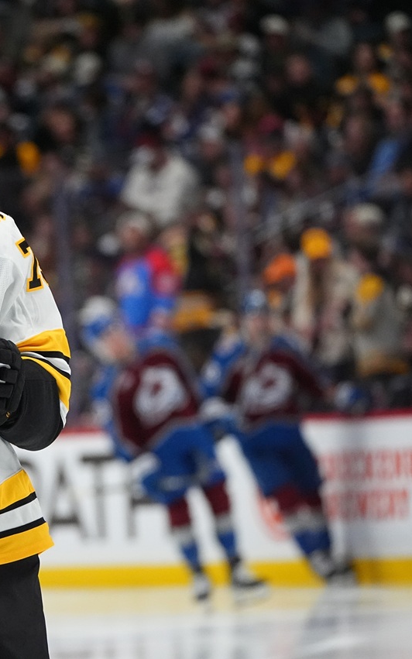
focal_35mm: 397
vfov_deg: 5.3
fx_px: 7131
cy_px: 330
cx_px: -44
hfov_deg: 3.3
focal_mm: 259
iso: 6400
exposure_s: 1/1600
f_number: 5.6
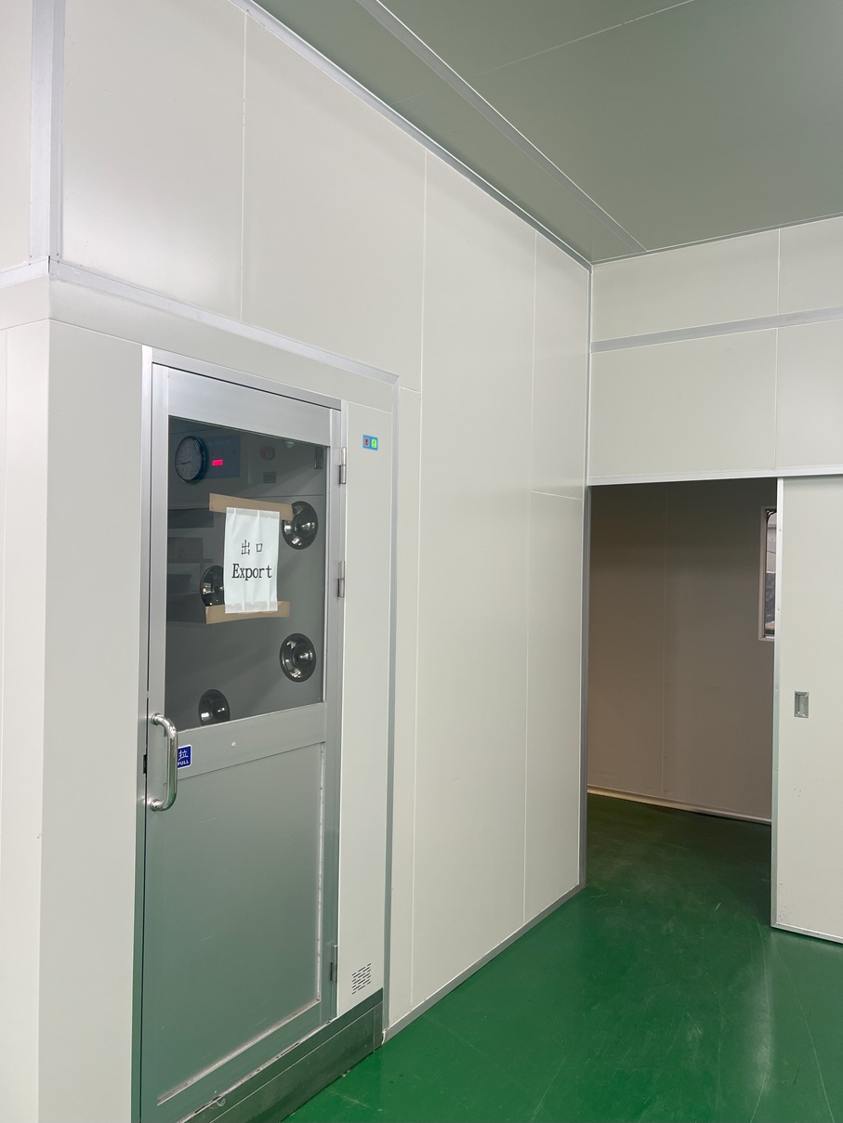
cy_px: 562
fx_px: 844
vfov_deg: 67.3
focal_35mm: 26
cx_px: 422
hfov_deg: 53.1
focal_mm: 5.7
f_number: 1.5
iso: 80
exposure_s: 1/60
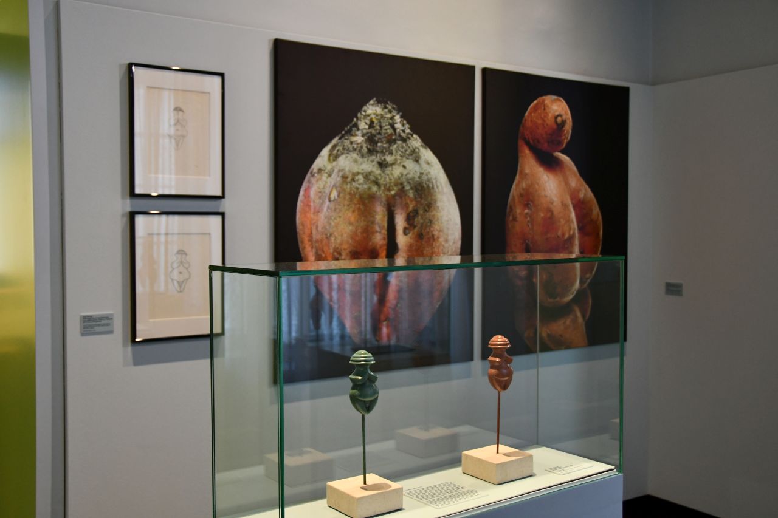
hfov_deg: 49.6
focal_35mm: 39
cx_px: 389
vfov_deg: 34.2
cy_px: 259
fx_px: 843
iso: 1000
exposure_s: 1/13
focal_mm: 26
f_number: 4
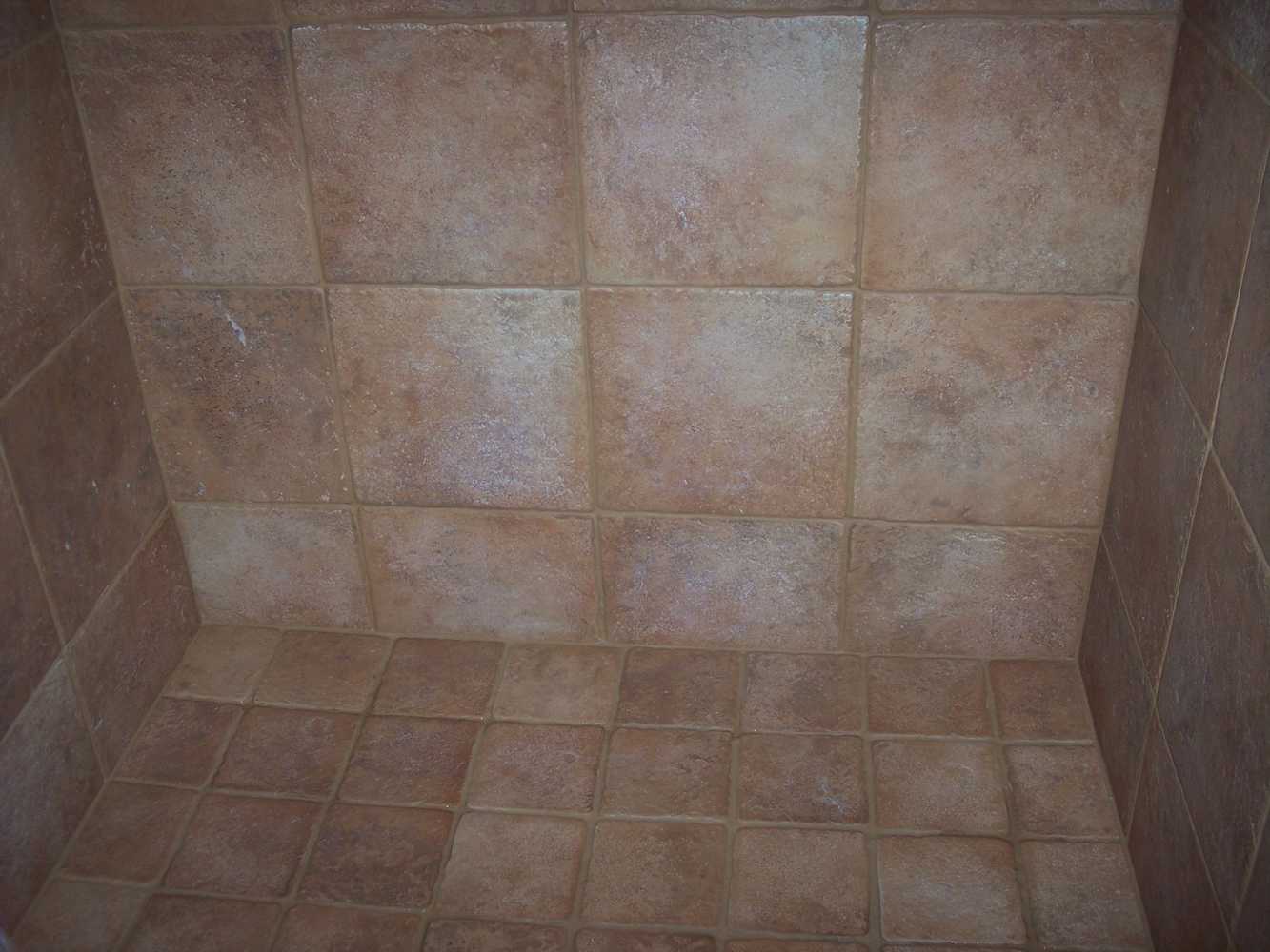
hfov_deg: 47.9
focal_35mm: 39
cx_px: 635
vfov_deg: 36.8
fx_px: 1431
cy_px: 476
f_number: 2.8
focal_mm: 8
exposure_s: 1/60
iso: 100
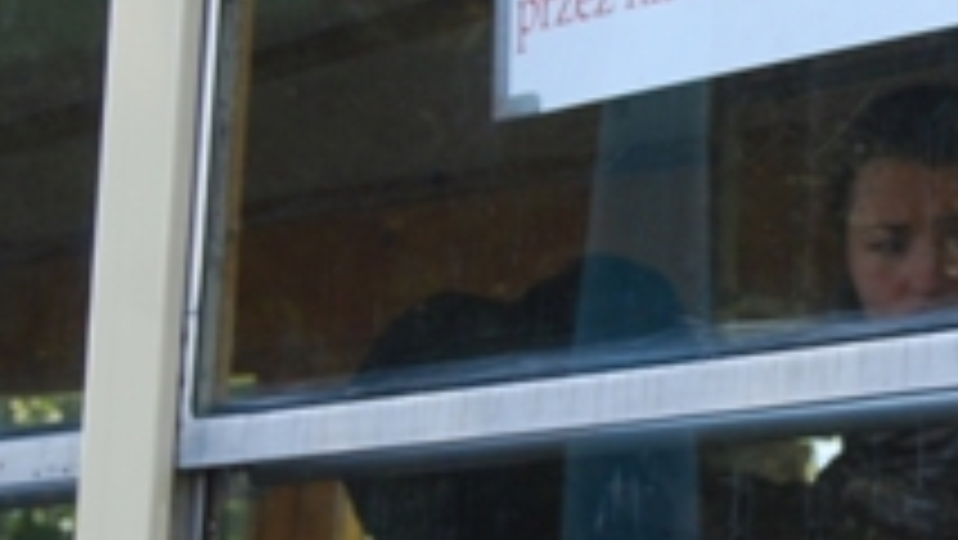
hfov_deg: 9.5
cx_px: 1025
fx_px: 5718
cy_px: 202
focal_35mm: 225
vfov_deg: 5.4
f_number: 5.6
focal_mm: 38
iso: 200
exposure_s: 1/125
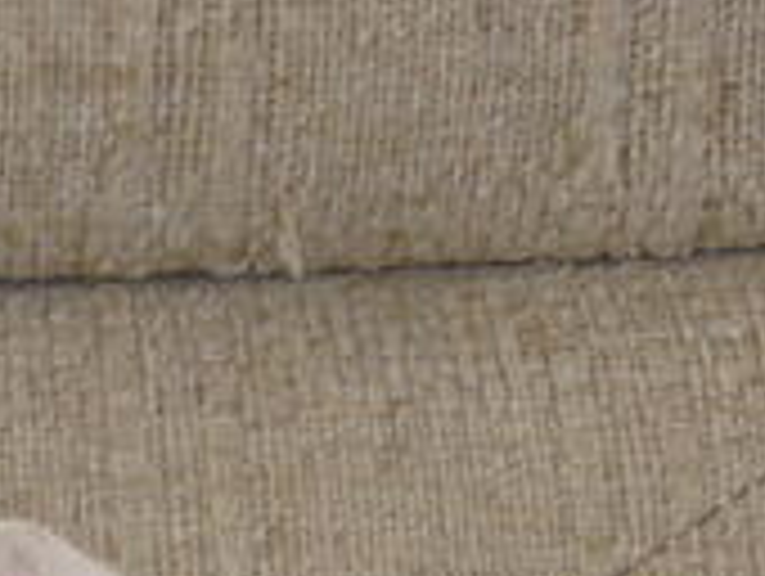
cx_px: 126
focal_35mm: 267
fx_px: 5909
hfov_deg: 7.4
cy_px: 1040
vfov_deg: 5.5
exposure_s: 1/50
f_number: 3.2
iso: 100
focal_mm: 9.2
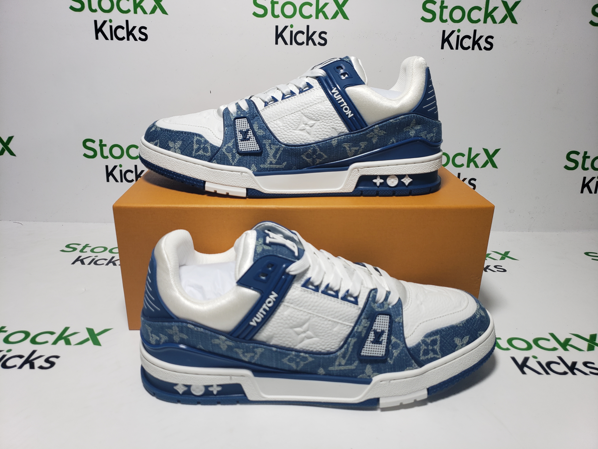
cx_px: 299
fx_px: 449
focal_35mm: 26
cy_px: 224
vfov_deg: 53.1
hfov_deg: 67.3
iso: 50
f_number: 1.5
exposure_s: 1/481
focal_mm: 4.3
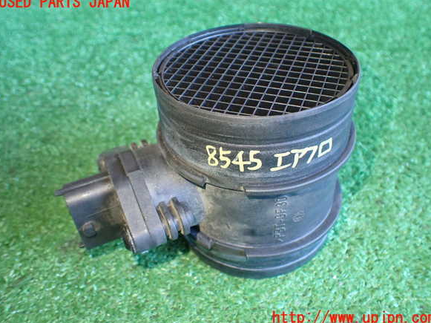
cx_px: 217
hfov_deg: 58.4
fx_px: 386
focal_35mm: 31
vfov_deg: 45.4
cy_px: 160
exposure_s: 1/60
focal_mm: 5.4
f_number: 2.3
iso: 800
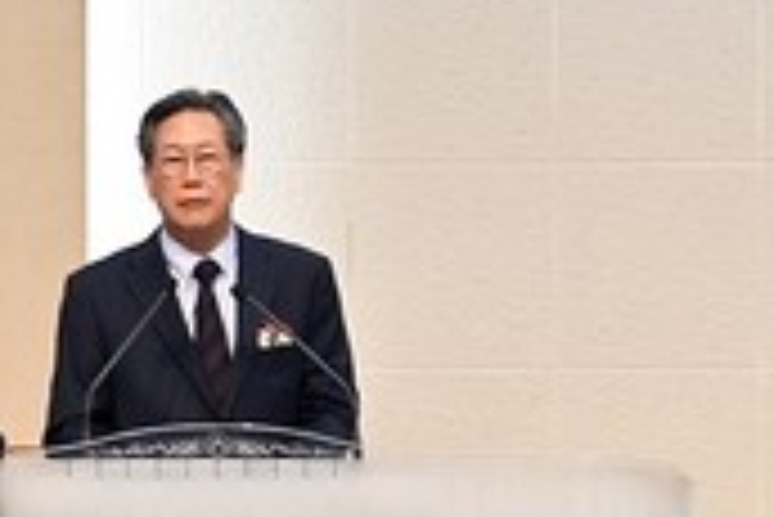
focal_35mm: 435
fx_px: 9354
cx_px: -122
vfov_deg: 3.2
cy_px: 600
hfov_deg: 4.7
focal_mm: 39
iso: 900
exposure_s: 1/60
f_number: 5.6
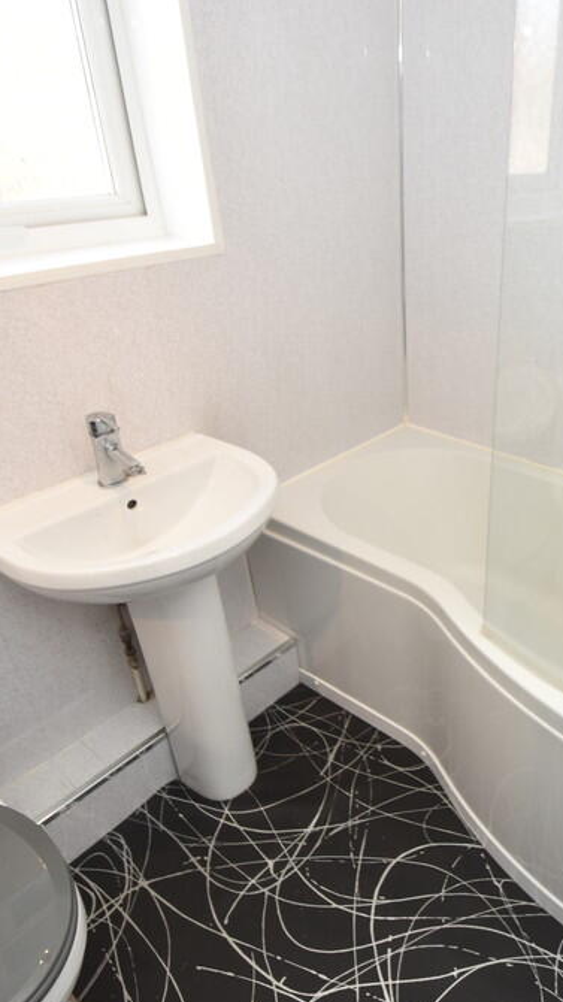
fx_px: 638
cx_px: 442
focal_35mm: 24
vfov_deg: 76.3
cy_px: 507
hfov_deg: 45.5
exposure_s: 1/125
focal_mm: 10
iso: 500
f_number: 5.6
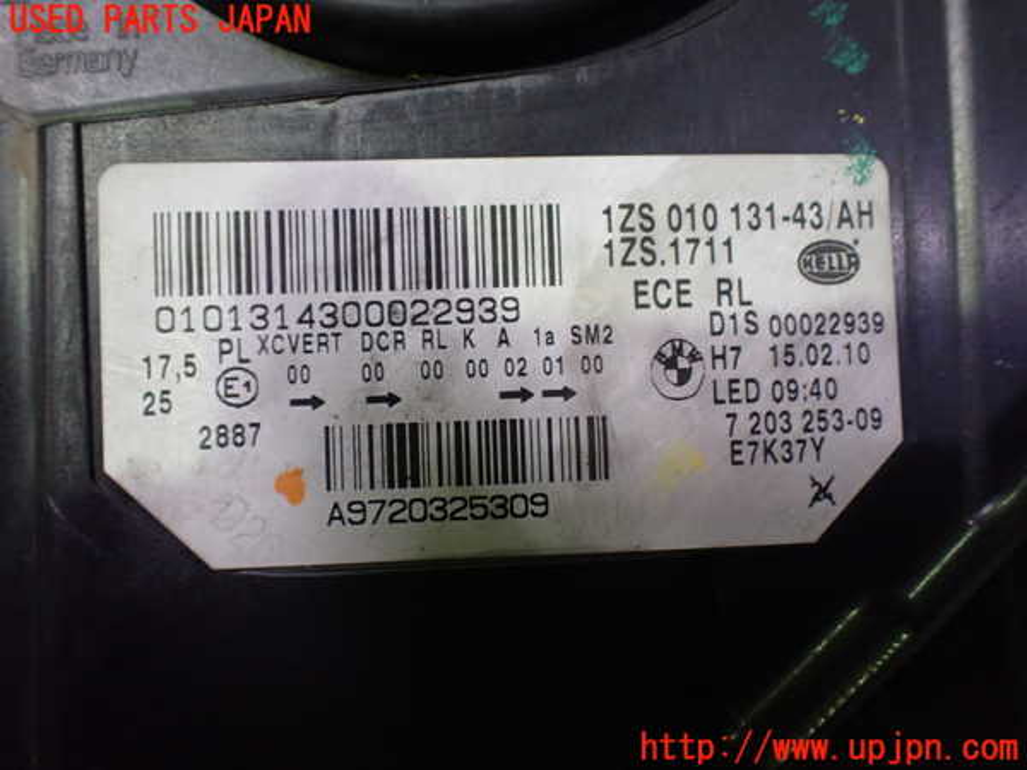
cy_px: 385
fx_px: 890
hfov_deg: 60.0
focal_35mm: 30
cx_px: 514
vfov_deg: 46.8
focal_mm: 5.4
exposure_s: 1/60
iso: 800
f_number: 2.3
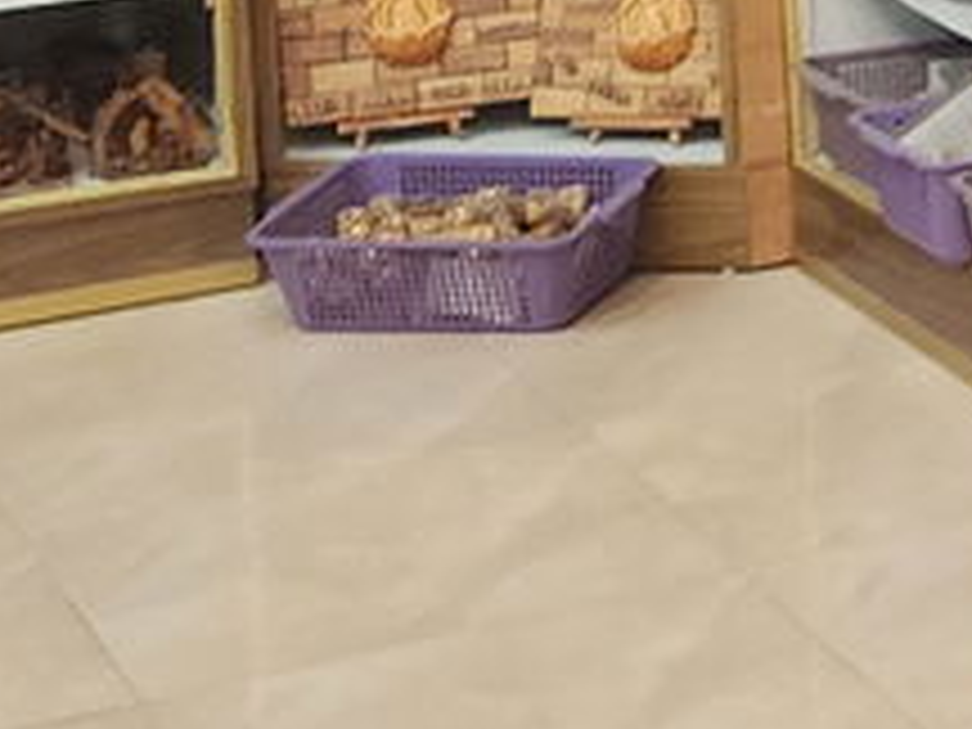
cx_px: 2673
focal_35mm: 149
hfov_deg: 10.4
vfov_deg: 9.6
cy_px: -418
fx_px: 4184
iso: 160
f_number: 1.8
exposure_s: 1/180
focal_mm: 6.4
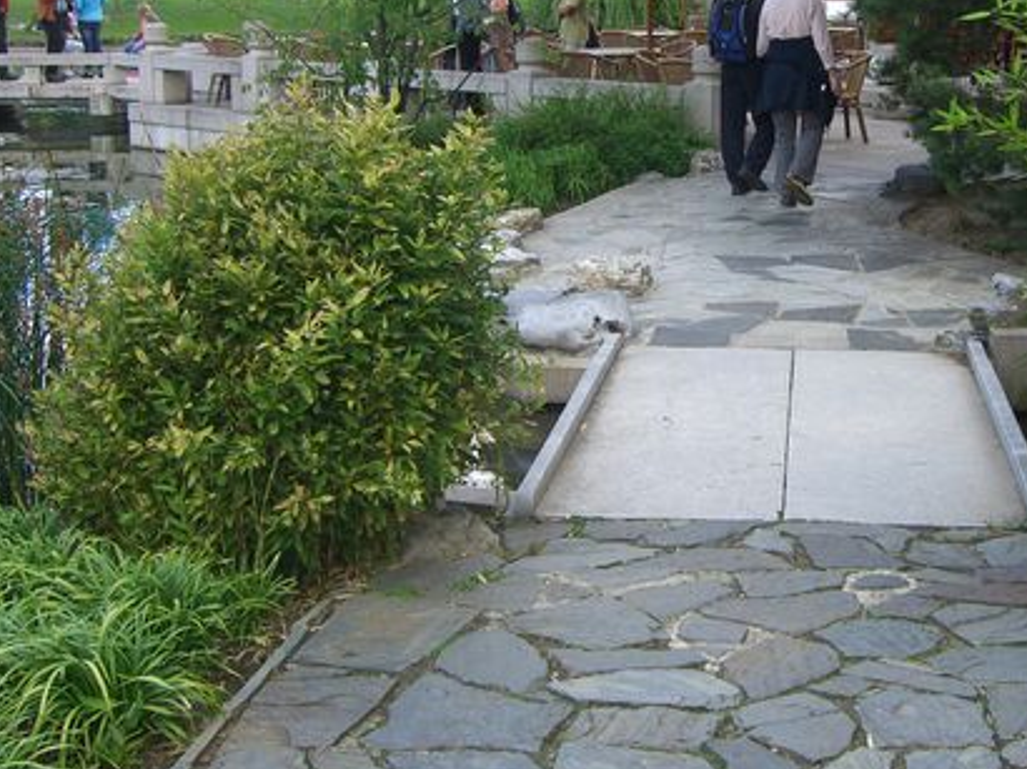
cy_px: 287
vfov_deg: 25.6
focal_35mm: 57
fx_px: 1690
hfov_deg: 33.4
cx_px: 715
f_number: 2.8
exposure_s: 1/250
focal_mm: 7.9
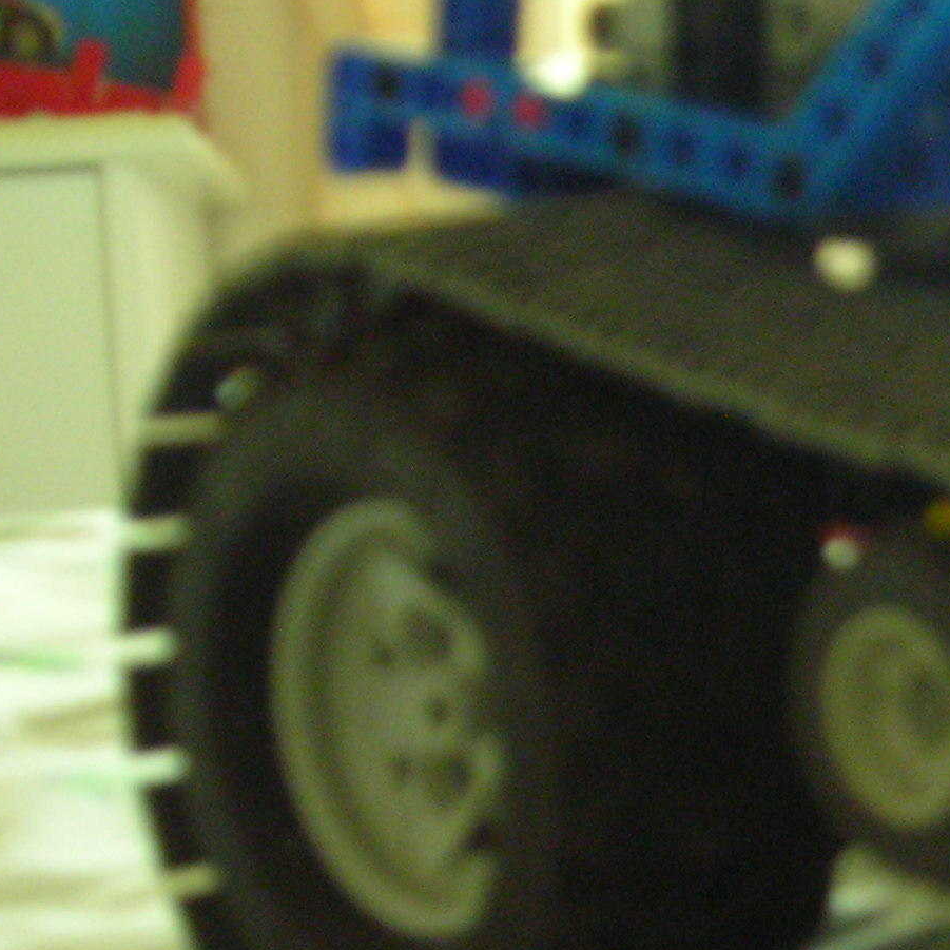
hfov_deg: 15.8
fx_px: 3260
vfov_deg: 16.6
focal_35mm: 105
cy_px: 573
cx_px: 1218
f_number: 3.2
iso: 200
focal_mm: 6.3
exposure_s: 1.25
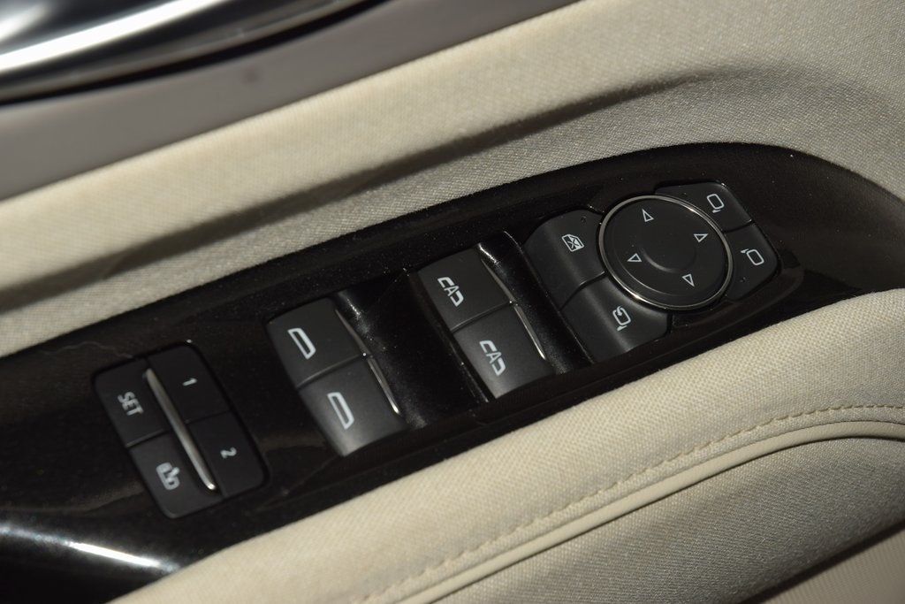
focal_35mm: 105
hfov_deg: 19.5
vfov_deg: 13.0
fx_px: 2640
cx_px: 452
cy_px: 302
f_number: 8
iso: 100
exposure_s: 1/125
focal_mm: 70
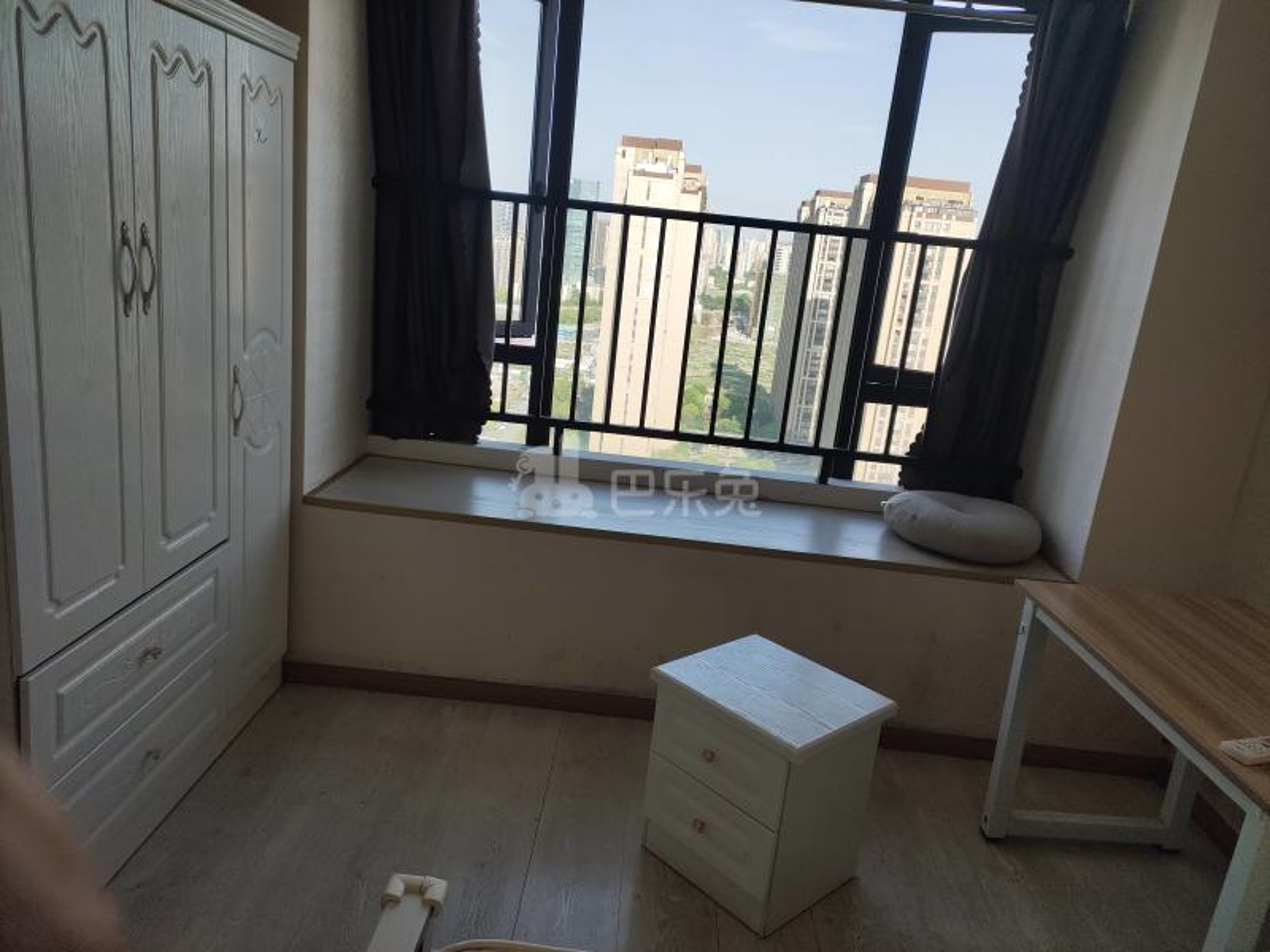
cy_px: 476
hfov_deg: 73.9
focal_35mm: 23
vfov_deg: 58.9
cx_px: 635
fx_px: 844
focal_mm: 4.76
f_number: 1.79
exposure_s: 1/908
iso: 56
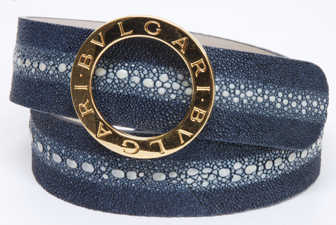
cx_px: 168
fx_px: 1373
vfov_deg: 9.4
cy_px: 112
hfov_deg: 13.9
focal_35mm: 147
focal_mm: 98
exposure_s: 3
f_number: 29
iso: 200
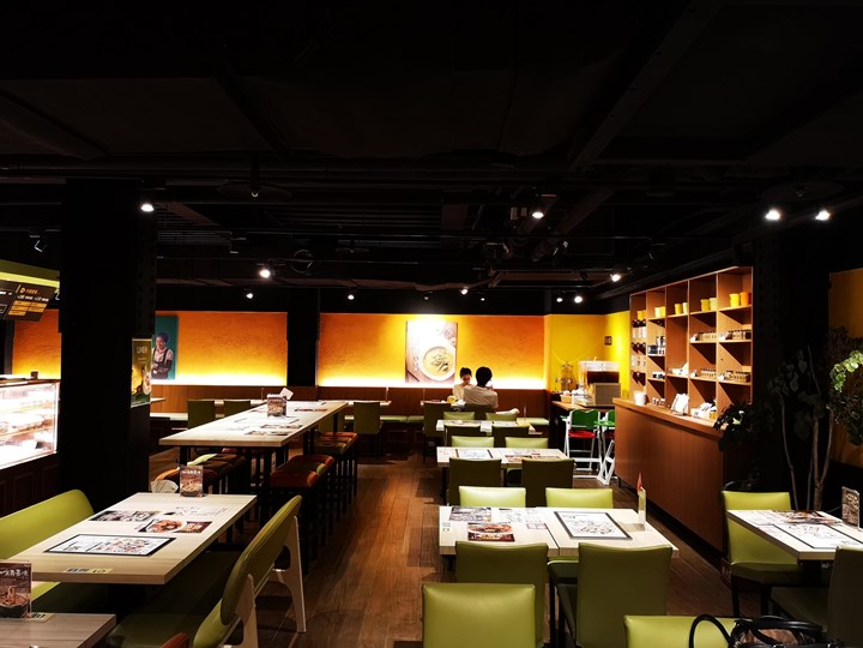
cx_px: 432
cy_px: 324
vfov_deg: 51.4
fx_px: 673
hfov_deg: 65.3
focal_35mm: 27
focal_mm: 3.95
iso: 320
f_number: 1.8
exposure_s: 1/30
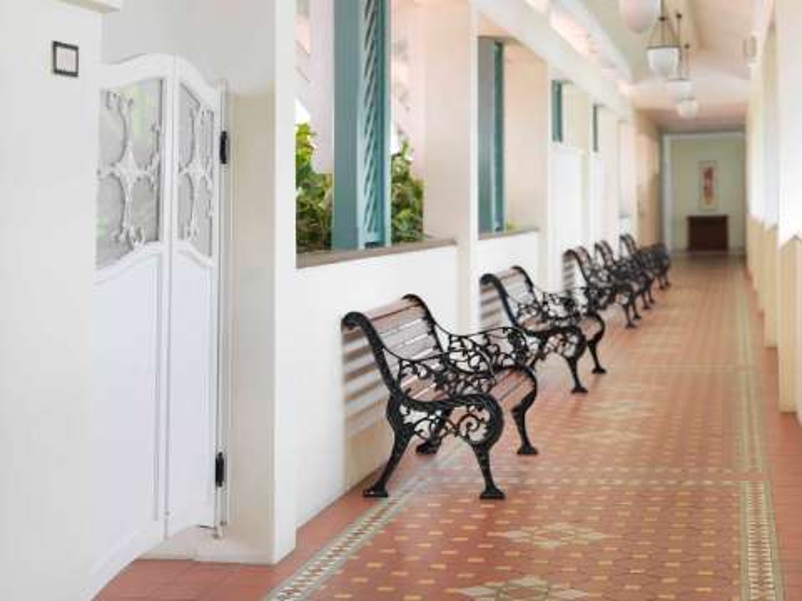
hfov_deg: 29.0
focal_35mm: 67
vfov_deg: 21.9
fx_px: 1552
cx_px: 401
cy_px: 300
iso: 100
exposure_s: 1/2
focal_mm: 85
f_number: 4.5
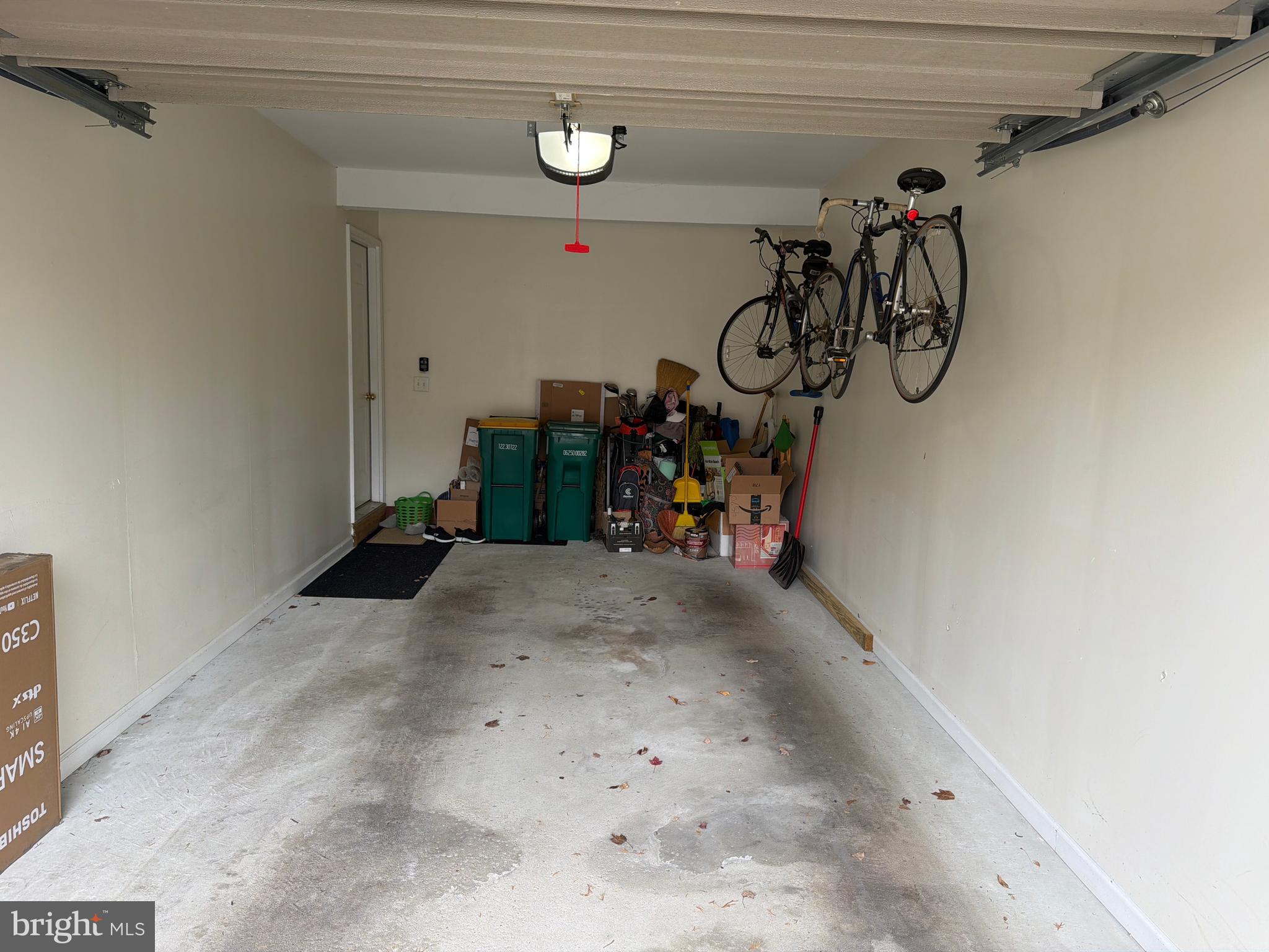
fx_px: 880
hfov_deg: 71.6
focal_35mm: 24
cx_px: 634
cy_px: 476
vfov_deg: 56.8
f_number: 1.78
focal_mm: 6.76
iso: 50
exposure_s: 1/126
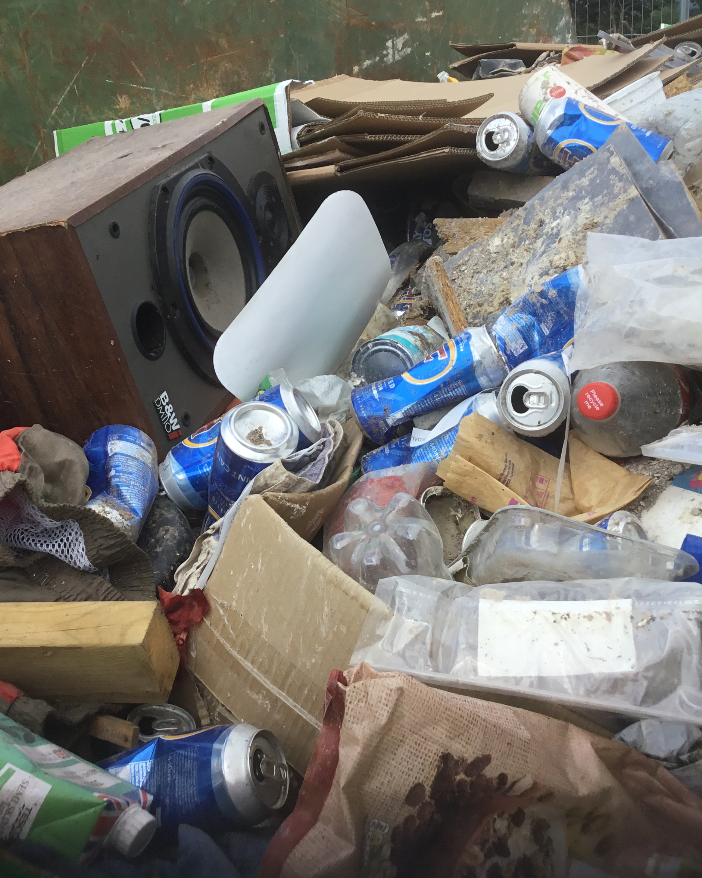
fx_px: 1091
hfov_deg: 35.7
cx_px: 345
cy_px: 427
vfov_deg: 43.8
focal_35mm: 42
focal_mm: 3.3
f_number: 2.4
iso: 25
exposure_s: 1/1045
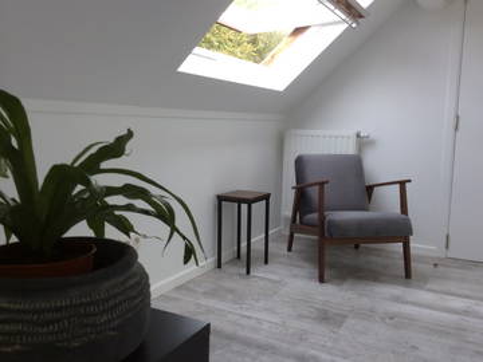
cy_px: 181
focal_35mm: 32
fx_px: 446
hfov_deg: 56.8
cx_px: 242
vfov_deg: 44.2
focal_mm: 3.3
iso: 32
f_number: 2.4
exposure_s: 1/184
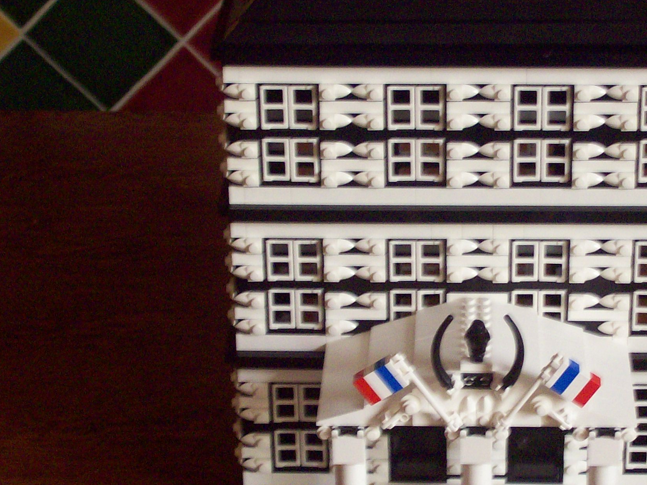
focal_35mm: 120
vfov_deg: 12.3
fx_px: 2242
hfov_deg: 16.4
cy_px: 225
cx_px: 446
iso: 160
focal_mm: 11.6
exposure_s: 1/17.6
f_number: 3.8
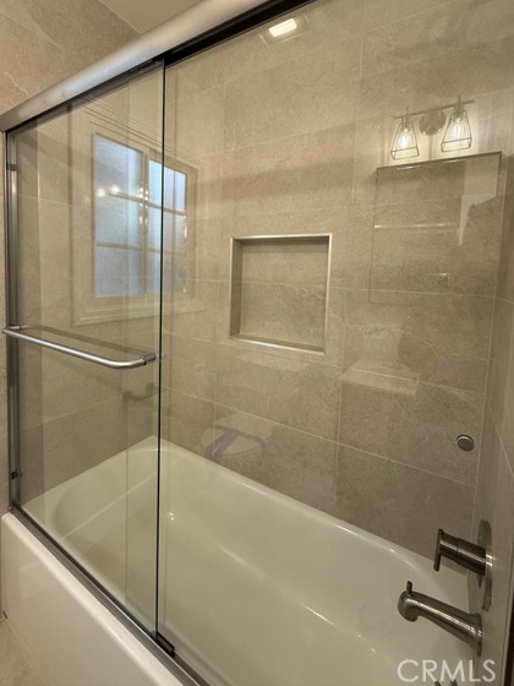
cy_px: 296
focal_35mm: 16
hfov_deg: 78.0
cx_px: 244
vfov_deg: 93.9
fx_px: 317
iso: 200
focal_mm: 2.22
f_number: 2.2
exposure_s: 1/120
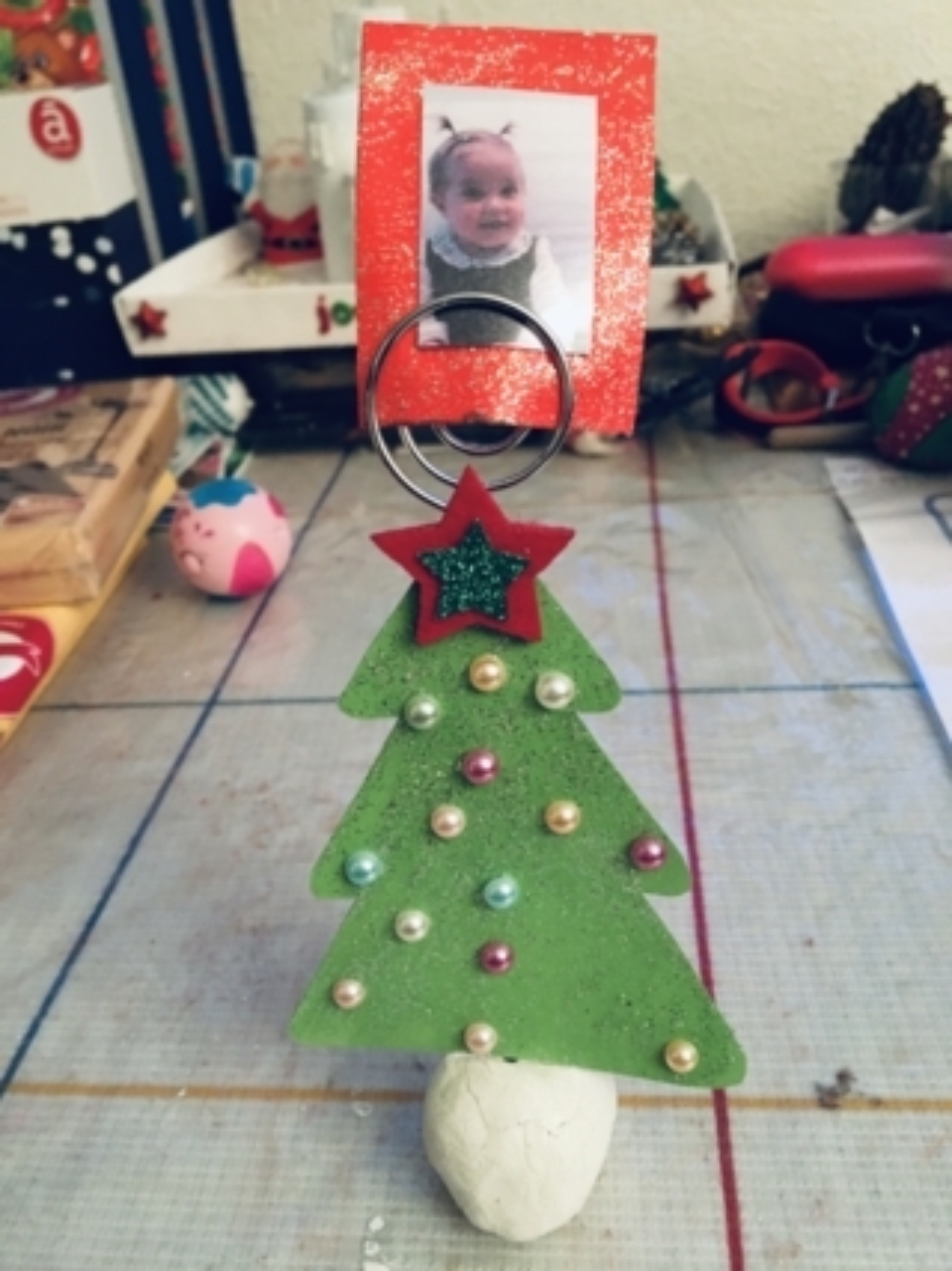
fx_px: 1064
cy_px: 636
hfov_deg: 48.2
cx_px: 476
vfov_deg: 61.7
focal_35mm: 29
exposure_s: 1/25
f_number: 2.2
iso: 200
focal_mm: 4.15
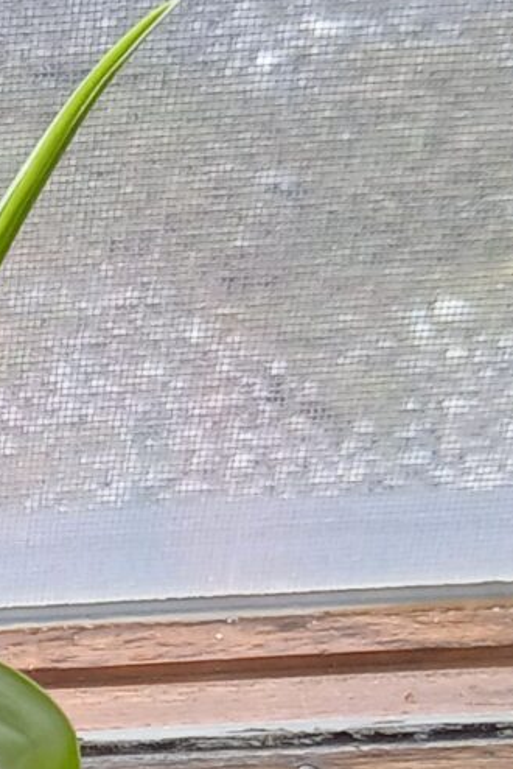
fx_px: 2988
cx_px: -881
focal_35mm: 140
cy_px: 1059
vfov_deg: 14.0
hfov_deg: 8.6
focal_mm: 3.98
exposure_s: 1/50
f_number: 1.8
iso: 25
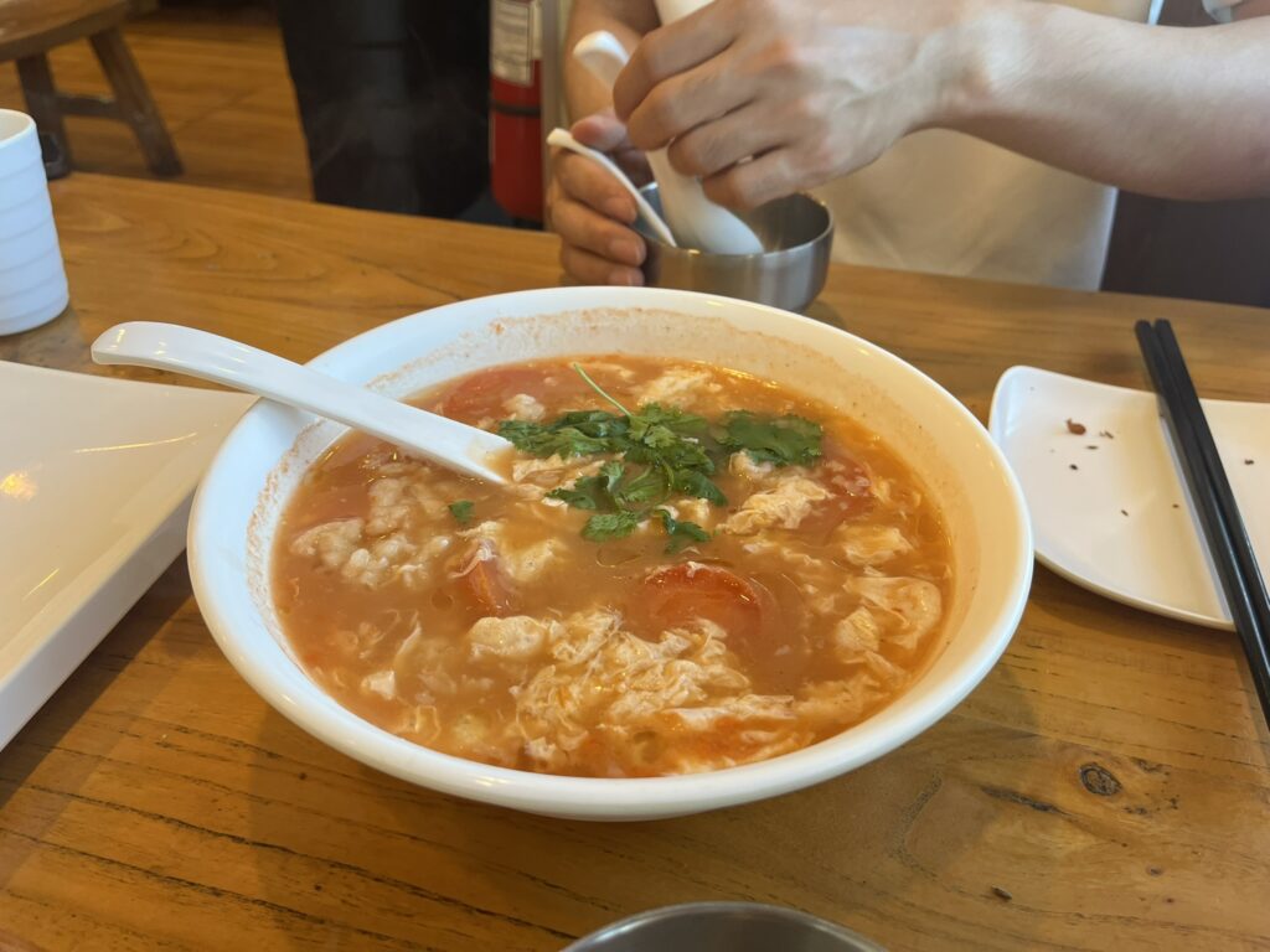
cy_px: 476
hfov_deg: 67.3
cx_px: 635
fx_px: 954
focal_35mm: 26
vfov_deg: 53.1
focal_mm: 5.1
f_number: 1.6
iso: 100
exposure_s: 1/120
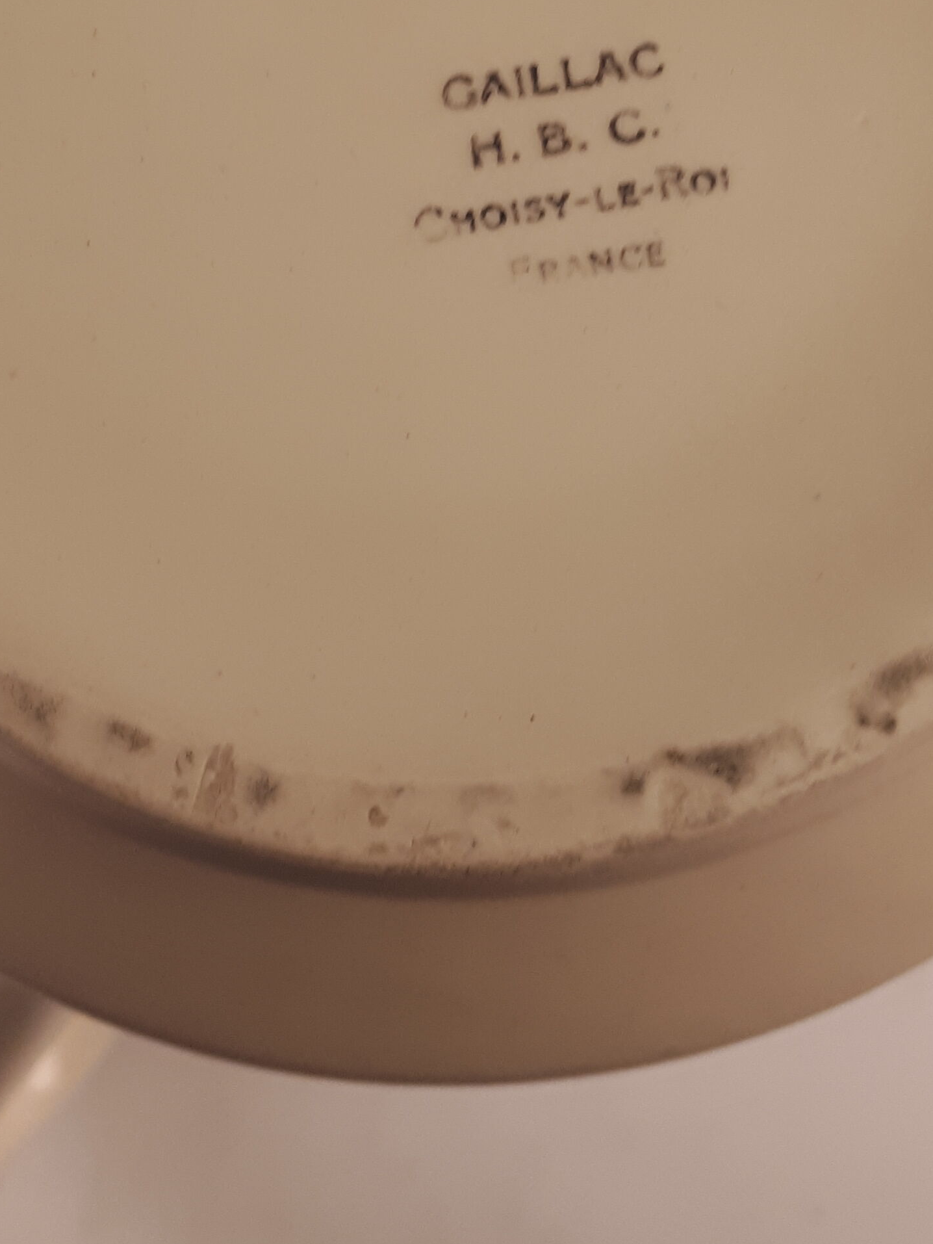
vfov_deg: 28.3
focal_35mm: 65
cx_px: 429
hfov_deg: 22.6
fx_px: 2335
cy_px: 58
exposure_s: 1/33
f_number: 1.9
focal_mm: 3.6
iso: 50
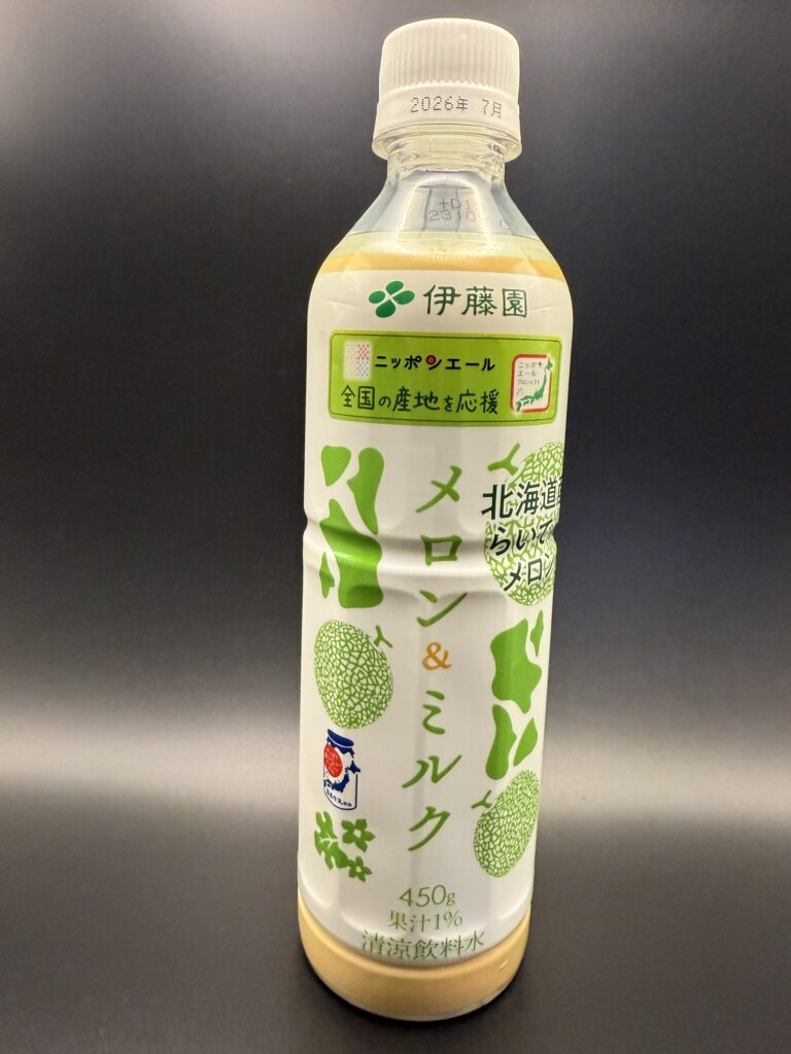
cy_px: 527
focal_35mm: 24
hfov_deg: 56.8
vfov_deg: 71.6
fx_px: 731
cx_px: 396
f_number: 2.2
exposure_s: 1/62
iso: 320
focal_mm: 2.22
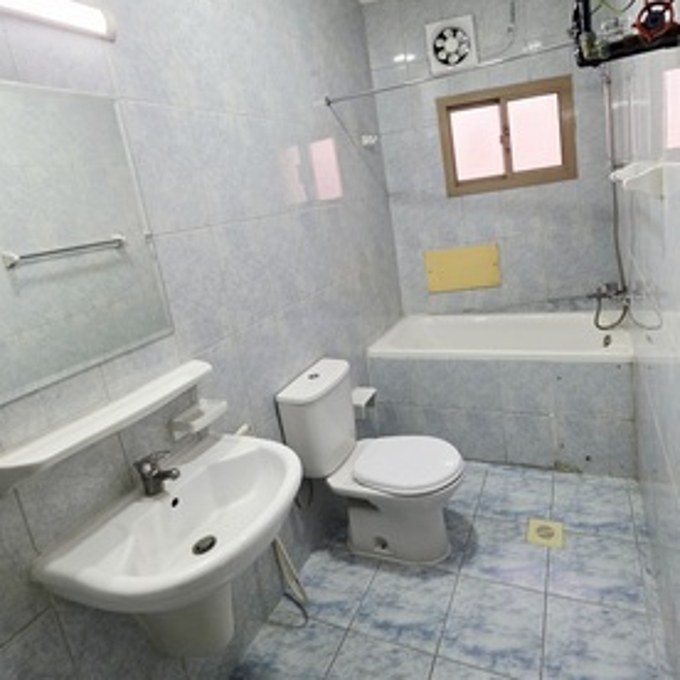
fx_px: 422
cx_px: 373
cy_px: 277
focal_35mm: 19
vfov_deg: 76.9
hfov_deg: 77.5
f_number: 1.9
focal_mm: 2.2
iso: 250
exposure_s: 1/101
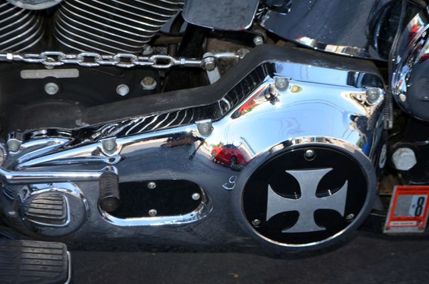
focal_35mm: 82
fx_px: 981
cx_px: 214
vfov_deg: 16.5
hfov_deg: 24.7
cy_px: 142
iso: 200
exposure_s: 1/160
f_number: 5.6
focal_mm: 55
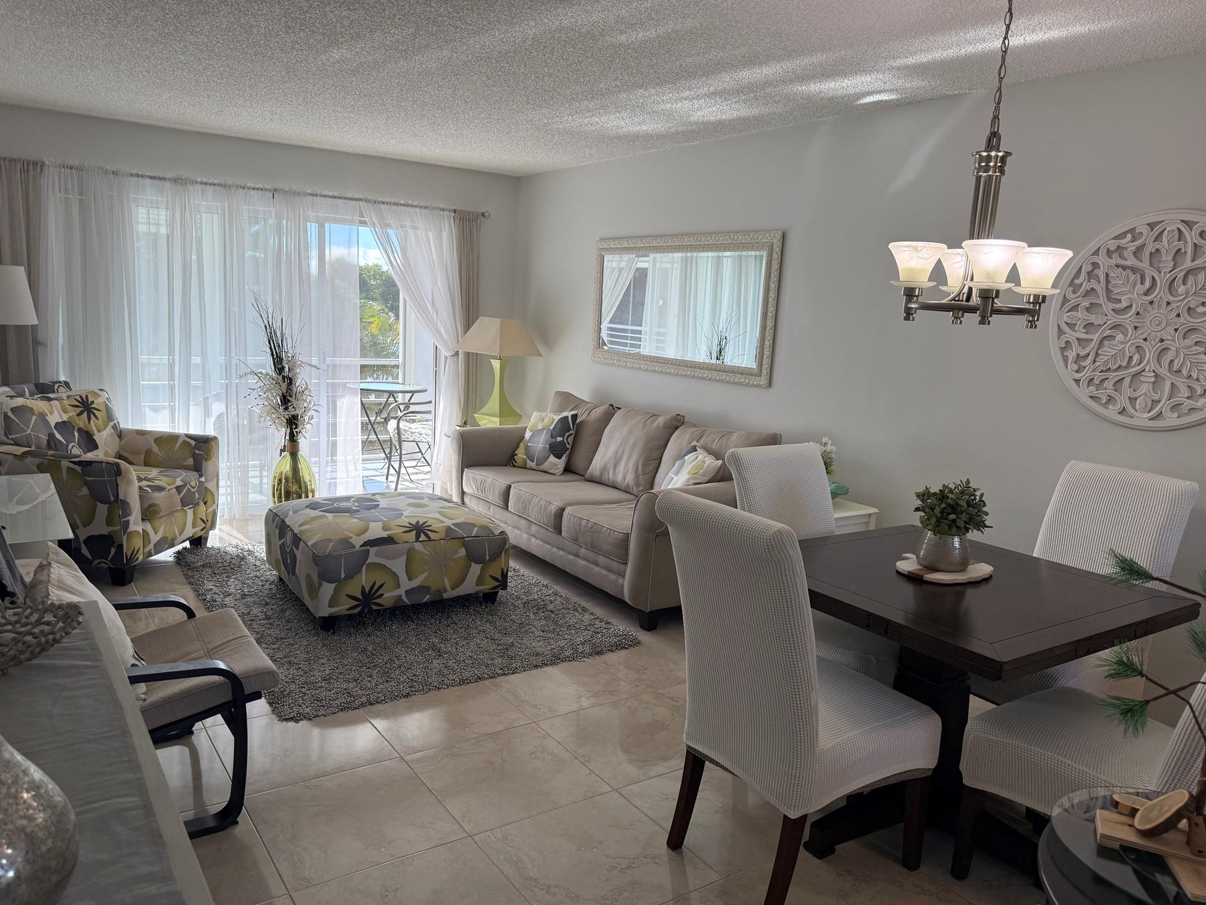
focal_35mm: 25
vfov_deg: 54.9
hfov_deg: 69.4
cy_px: 456
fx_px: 871
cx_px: 588
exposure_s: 1/433
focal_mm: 6.76
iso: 100
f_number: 1.78
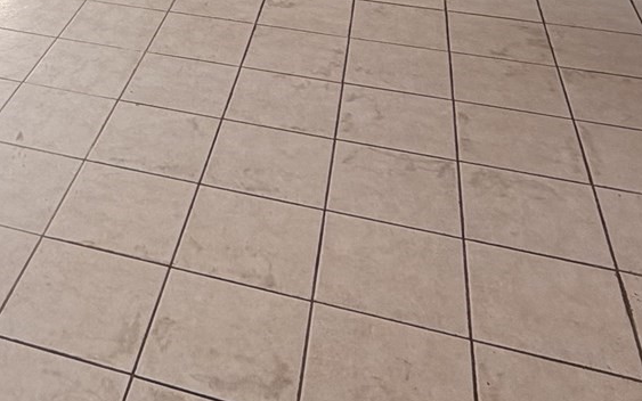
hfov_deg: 35.2
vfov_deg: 19.8
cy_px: -247
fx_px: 945
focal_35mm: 54
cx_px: 54
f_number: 2.2
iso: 100
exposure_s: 1/121
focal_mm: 2.22
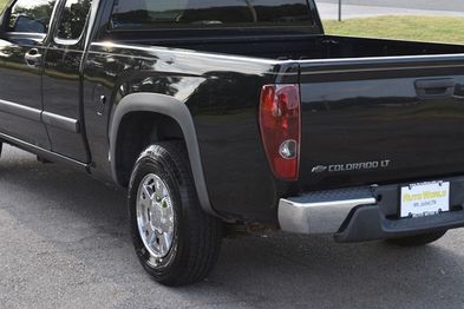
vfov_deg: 16.4
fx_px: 1070
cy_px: 102
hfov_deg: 24.5
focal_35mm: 83
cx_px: 246
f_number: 5.6
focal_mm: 34
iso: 200
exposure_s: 1/250
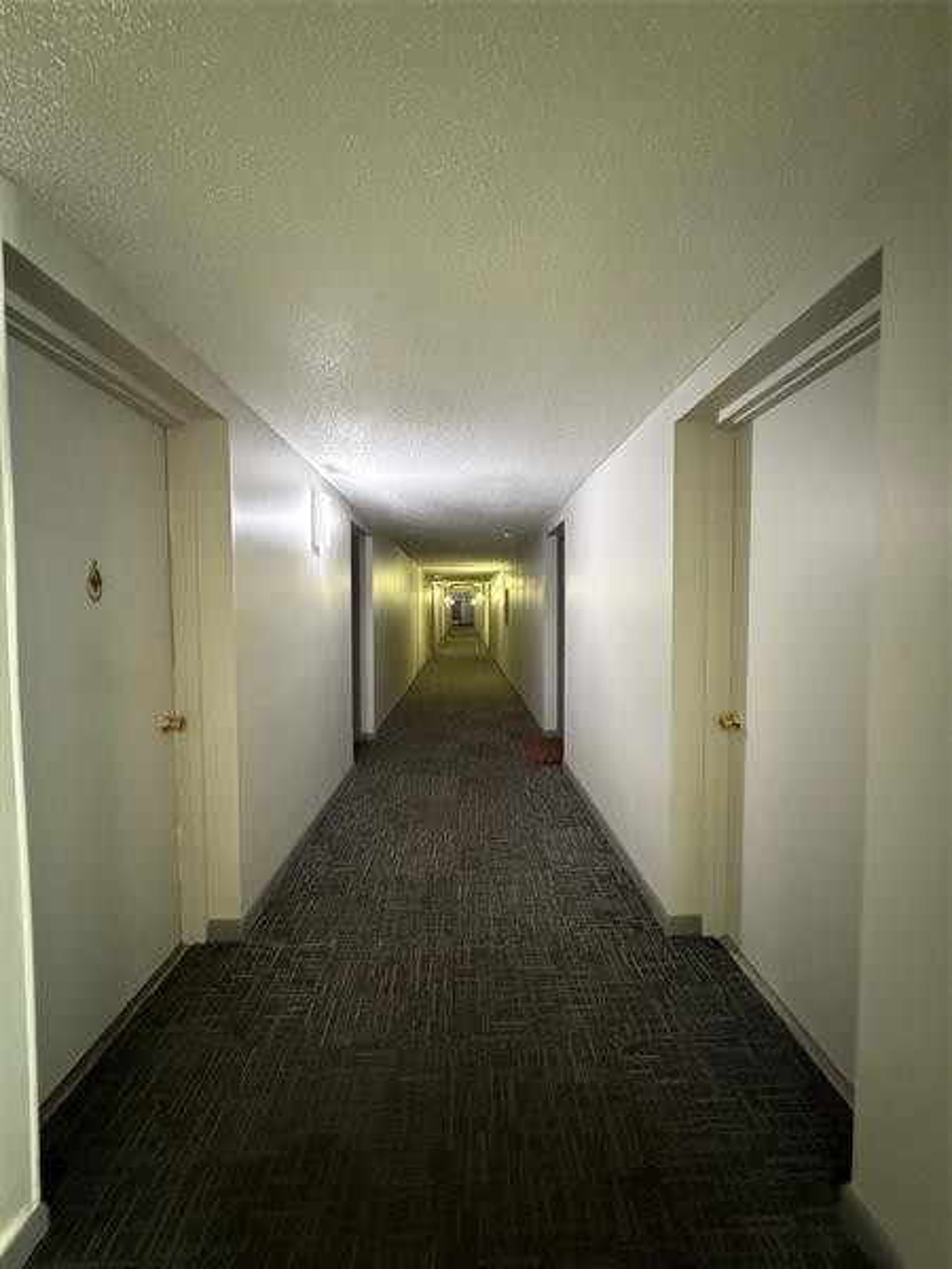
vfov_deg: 102.1
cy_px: 634
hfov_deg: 85.7
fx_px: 513
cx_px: 476
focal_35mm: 14
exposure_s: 1/60
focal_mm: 2.22
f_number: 2.2
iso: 1250
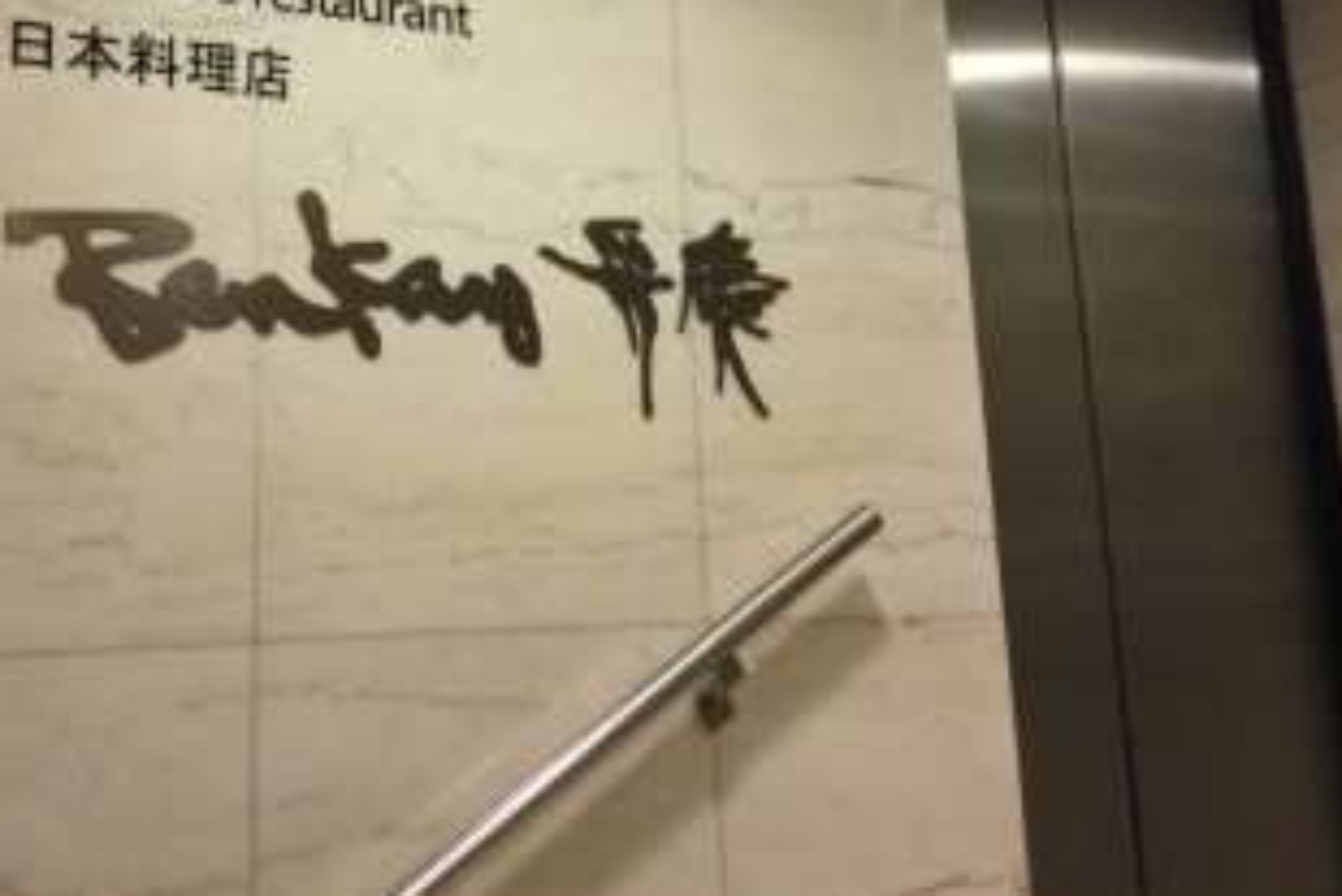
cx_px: 494
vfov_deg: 25.3
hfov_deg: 37.9
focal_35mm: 52
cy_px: 106
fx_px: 1939
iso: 160
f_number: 2.4
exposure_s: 1/33
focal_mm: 3.3
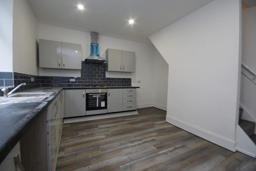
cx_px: 128
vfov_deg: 77.3
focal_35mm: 15
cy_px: 86
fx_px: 107
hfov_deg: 100.4
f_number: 10
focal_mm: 10
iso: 250
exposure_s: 1/3
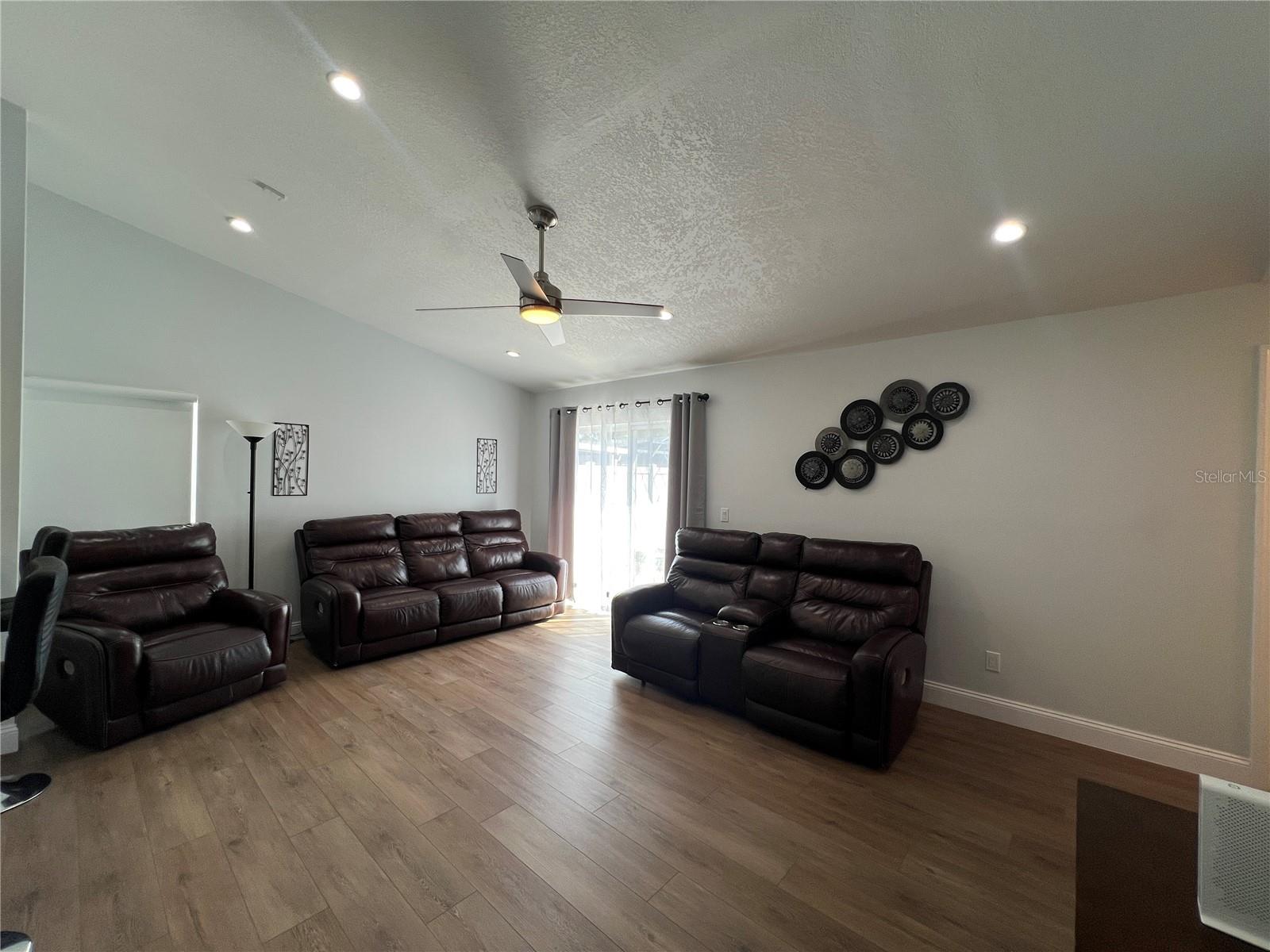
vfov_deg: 89.9
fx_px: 477
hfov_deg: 106.2
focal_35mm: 13
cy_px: 476
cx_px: 635
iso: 64
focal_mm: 1.57
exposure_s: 1/120
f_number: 1.8
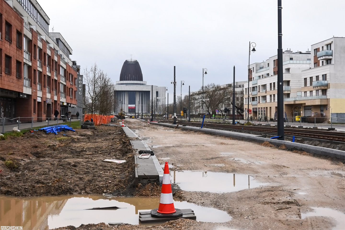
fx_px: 388
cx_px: 172
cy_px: 115
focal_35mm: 40
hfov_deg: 47.9
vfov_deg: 33.0
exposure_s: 1/400
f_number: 5.6
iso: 800
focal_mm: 27
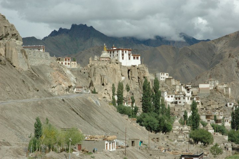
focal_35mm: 90
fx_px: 597
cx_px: 120
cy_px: 80
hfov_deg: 22.6
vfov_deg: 15.2
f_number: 18
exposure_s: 1/1250
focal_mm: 60
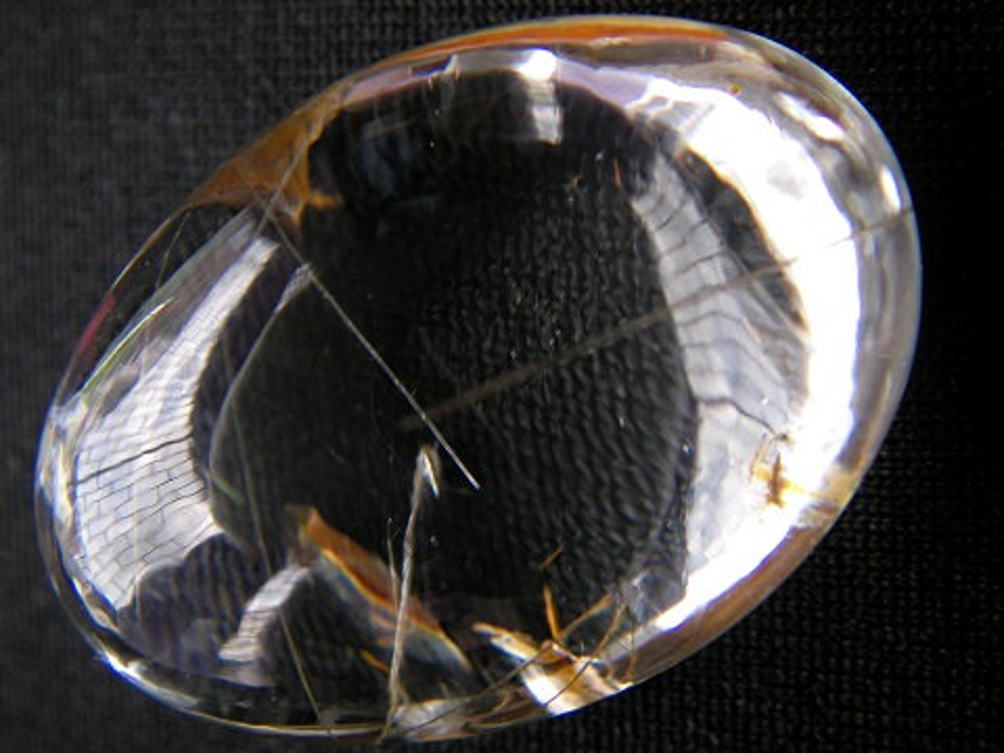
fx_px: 1102
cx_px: 502
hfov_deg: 49.0
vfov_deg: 37.7
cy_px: 376
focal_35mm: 38
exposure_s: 1/56
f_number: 3.3
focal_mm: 6.3
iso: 50
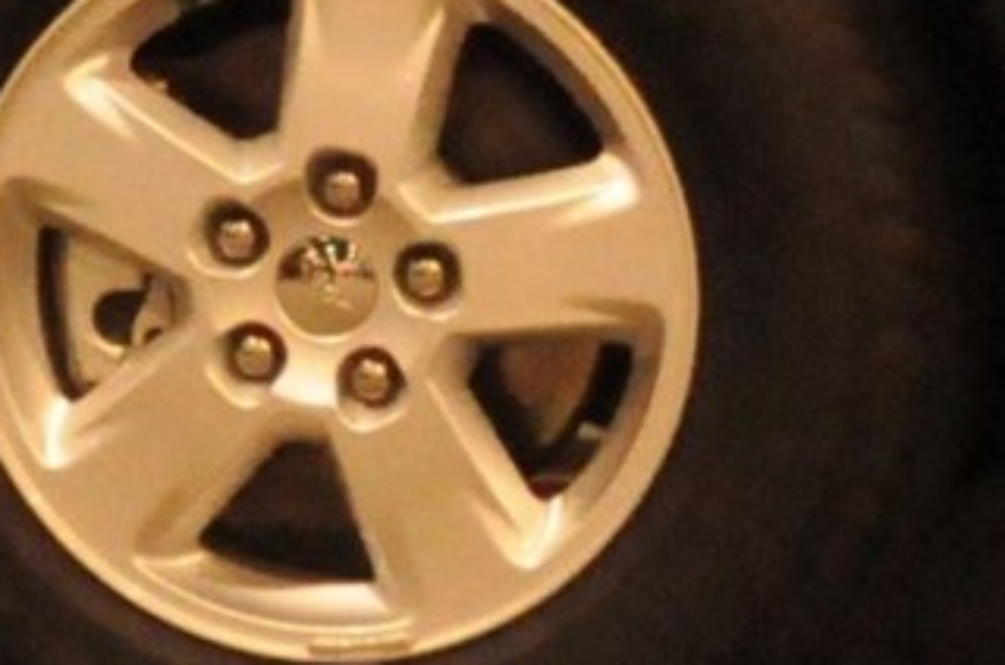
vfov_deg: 2.9
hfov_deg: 4.3
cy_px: -645
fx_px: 13067
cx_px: -1438
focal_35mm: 469
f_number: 5.3
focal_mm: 40
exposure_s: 1/125
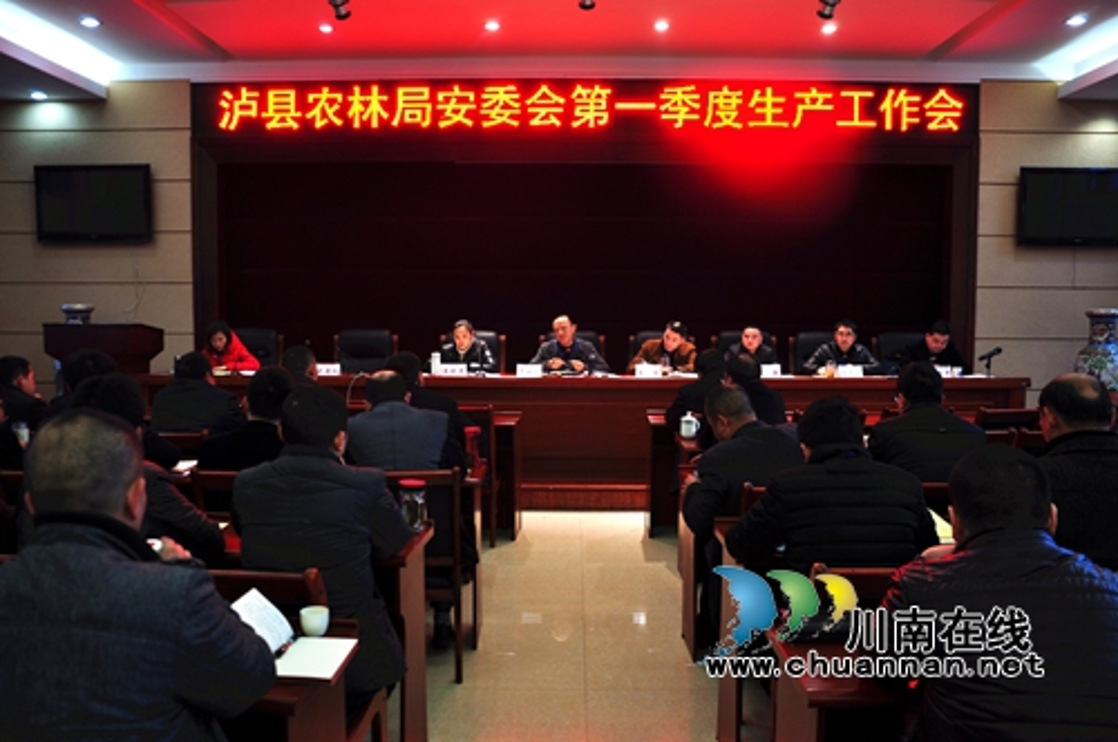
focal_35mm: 27
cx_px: 559
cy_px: 371
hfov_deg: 67.4
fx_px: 837
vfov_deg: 47.8
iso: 200
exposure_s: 1/30
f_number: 3.5
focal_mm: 18
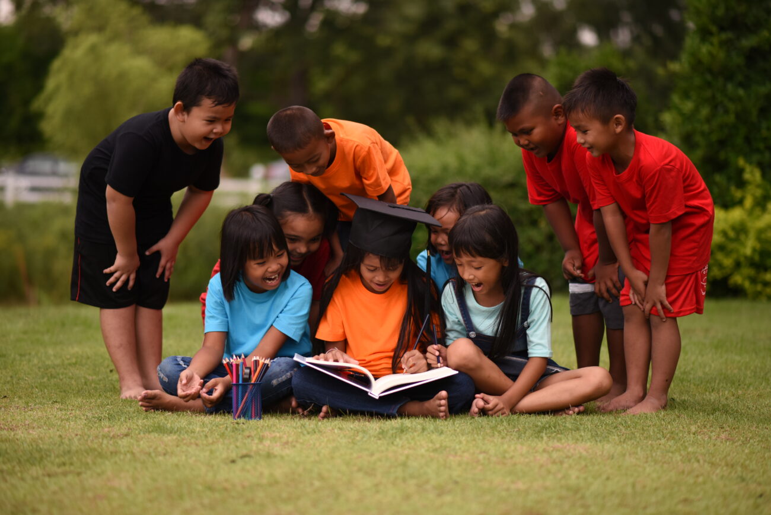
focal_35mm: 85
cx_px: 386
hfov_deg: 23.9
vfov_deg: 16.1
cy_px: 258
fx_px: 1821
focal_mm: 85
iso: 400
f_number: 1.8
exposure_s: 1/1600
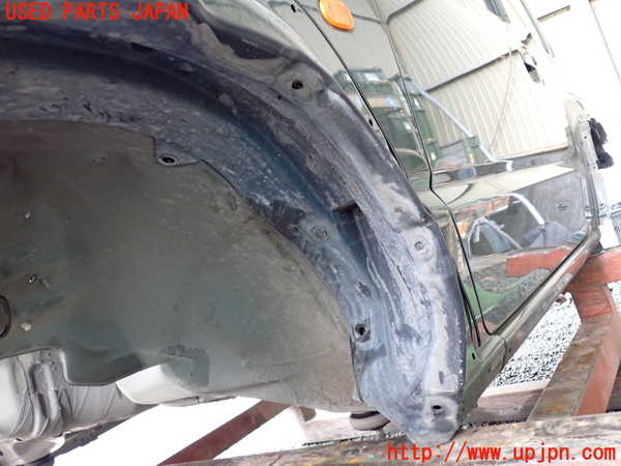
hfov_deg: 60.0
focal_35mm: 30
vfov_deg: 46.8
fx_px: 538
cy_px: 233
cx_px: 310
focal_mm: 5.4
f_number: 2.3
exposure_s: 1/40
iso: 320
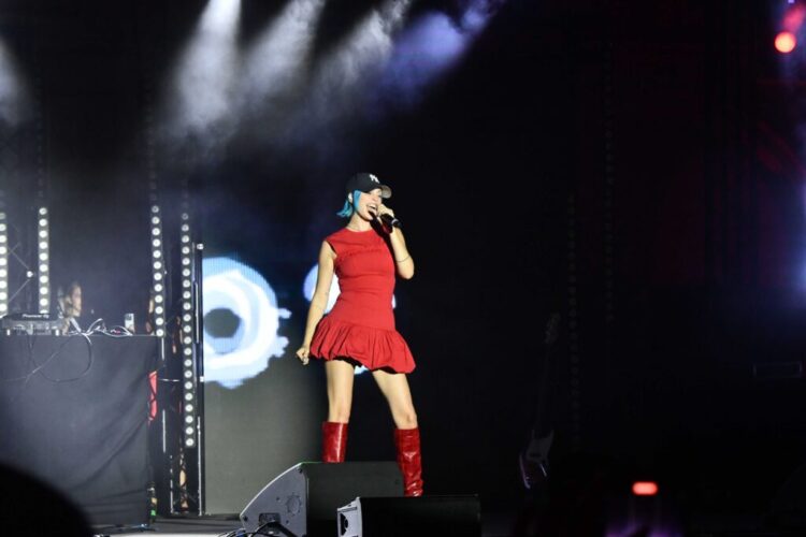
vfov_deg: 10.9
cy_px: 268
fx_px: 2821
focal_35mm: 126
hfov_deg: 16.3
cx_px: 403
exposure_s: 1/160
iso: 5000
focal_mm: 105
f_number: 10
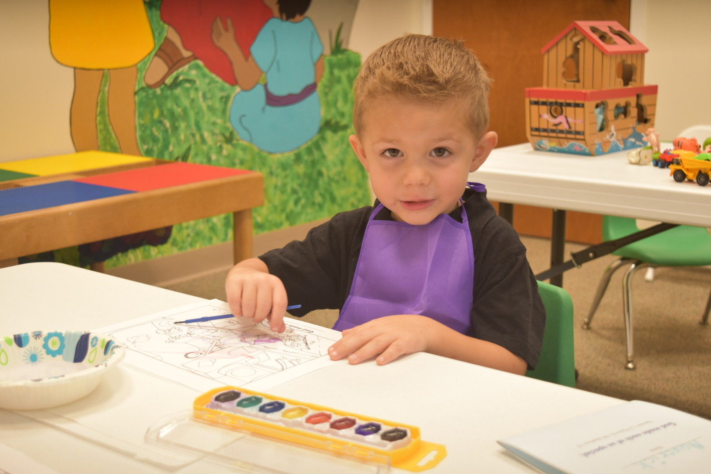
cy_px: 237
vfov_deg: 28.1
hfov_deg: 41.1
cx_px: 356
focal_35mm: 48
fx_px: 948
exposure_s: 1/100
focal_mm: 32
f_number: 5
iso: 400
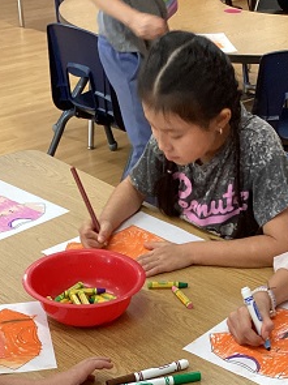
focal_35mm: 70
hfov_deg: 21.0
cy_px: 392
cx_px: 164
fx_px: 777
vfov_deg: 26.2
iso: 100
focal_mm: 3.3
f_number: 2.4
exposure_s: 1/50
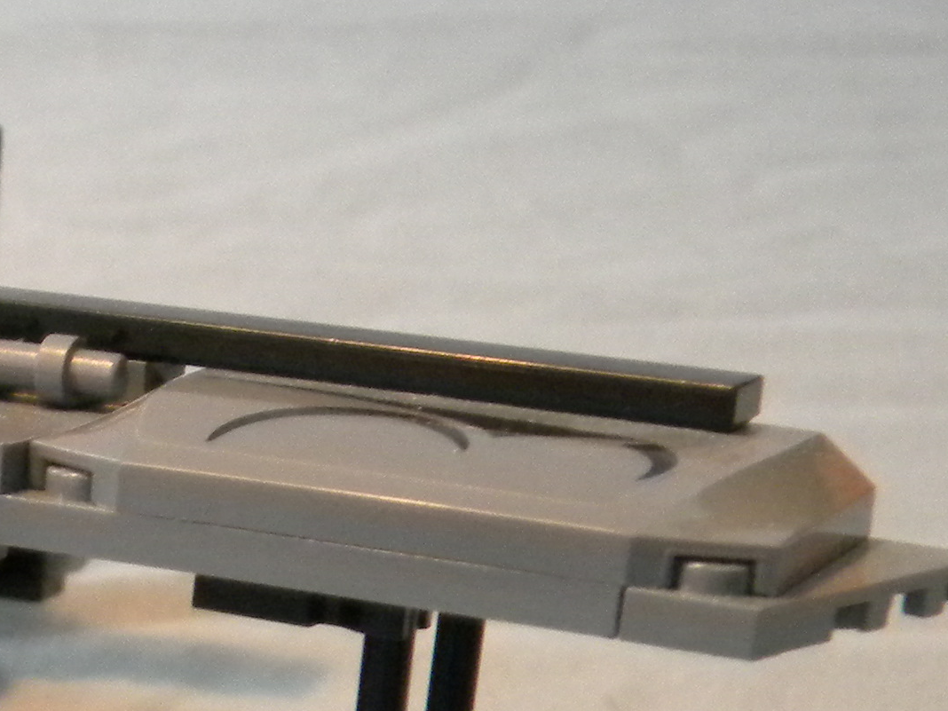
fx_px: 3369
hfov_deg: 14.7
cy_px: 811
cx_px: -564
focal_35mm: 123
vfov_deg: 11.8
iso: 400
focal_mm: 6.4
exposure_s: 1/55.7
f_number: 3.7
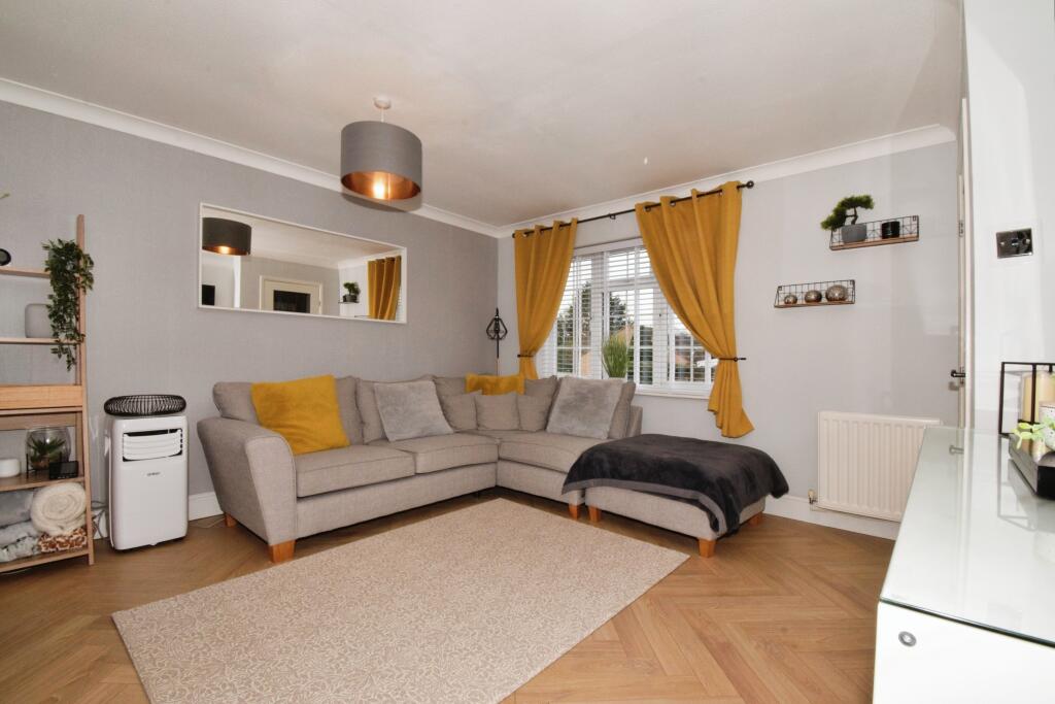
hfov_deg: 100.4
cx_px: 528
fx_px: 440
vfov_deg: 77.3
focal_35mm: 15
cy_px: 352
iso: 1000
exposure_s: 1/60
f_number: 20
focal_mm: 10
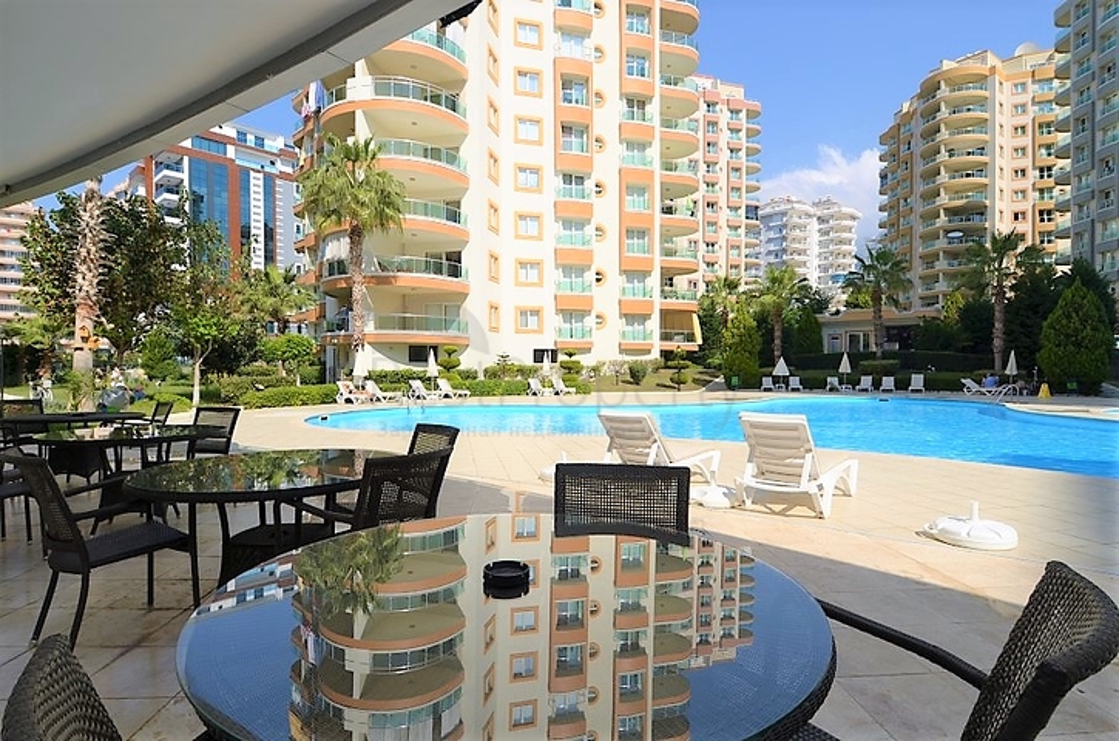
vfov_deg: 67.1
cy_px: 370
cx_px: 560
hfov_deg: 90.1
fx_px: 558
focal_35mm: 18
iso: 100
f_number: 11
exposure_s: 1/250
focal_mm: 12
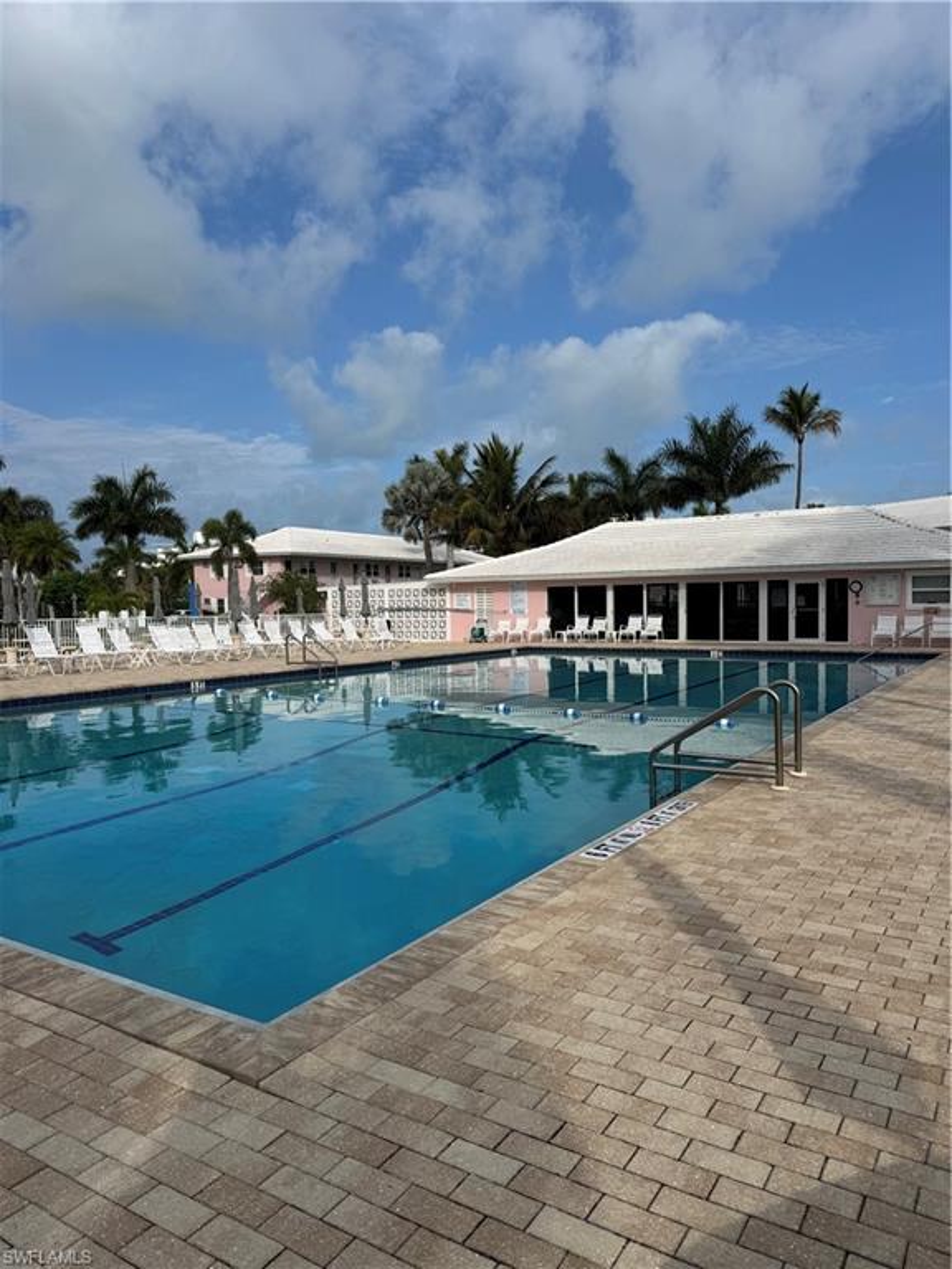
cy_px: 634
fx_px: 880
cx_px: 476
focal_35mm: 24
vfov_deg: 71.6
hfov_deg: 56.8
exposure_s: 1/5348
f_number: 1.78
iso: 80
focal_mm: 6.76
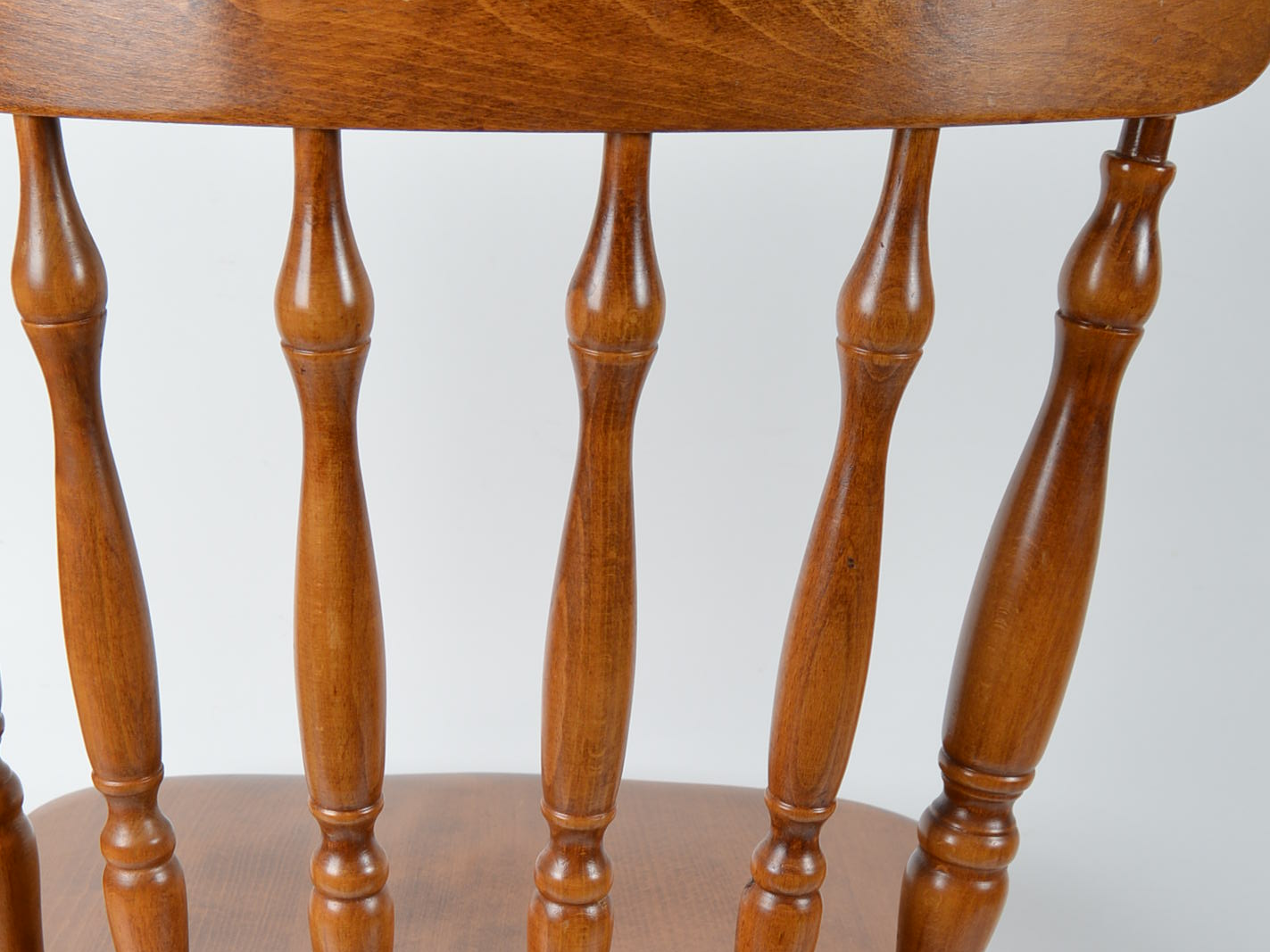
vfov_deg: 21.4
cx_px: 450
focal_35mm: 67
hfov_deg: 28.8
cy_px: 870
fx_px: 2458
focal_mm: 22
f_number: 5.6
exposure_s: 1/80
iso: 100
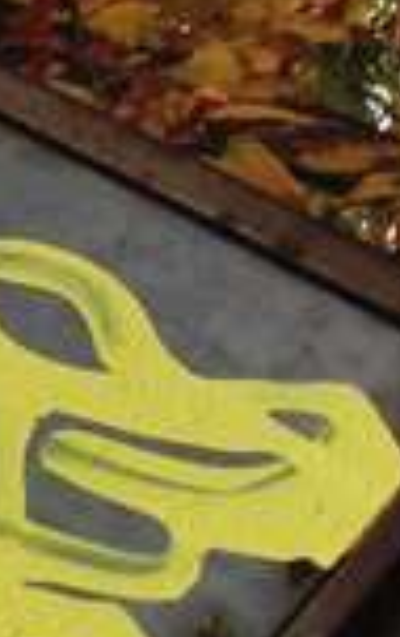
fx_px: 3212
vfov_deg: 11.0
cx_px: -1120
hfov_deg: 6.1
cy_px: -245
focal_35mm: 185
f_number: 2.4
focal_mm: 4.12
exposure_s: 1/475
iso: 50
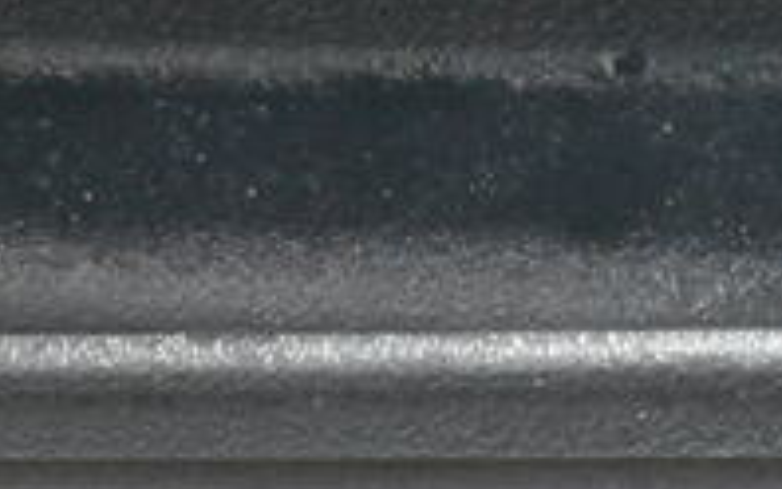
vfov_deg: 5.8
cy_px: 726
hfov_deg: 9.1
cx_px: 1102
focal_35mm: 226
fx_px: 4819
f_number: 6.3
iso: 6400
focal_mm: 48
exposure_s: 1/160
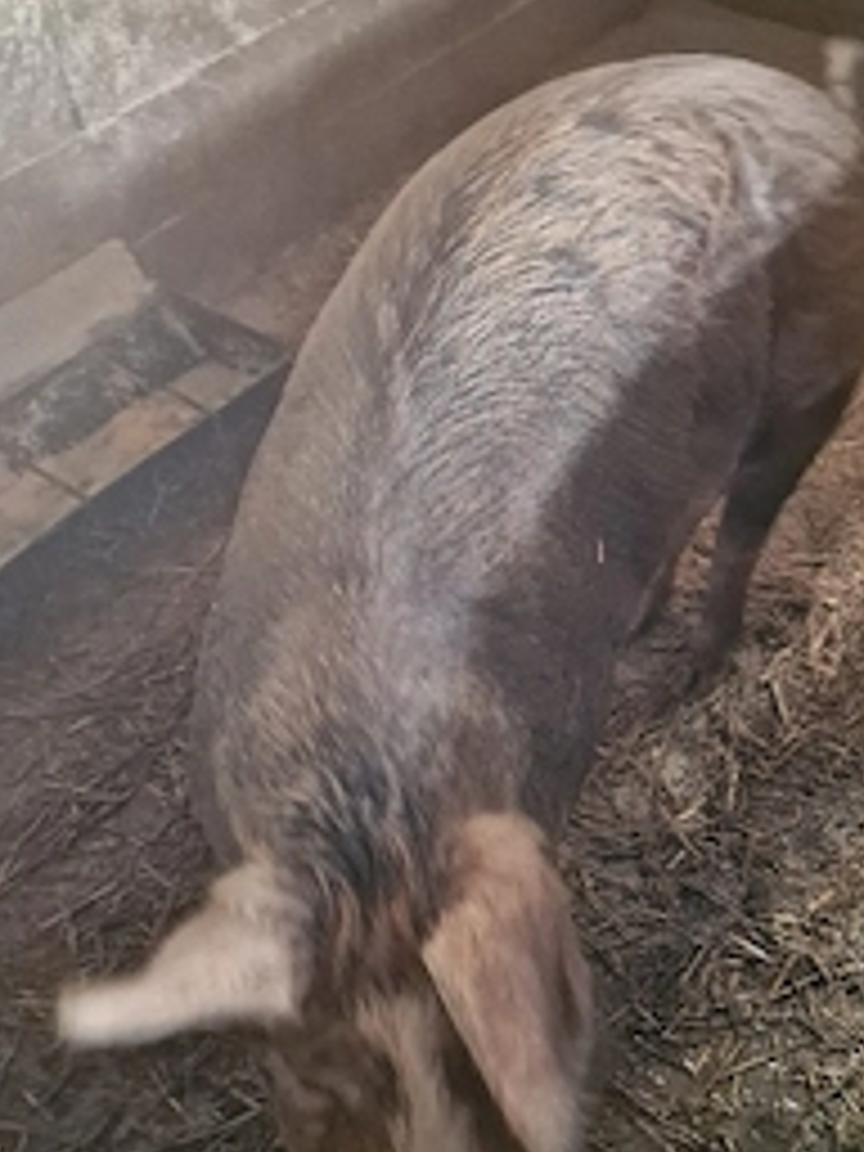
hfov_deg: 39.6
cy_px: 616
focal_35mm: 36
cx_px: 482
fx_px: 1198
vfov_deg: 51.3
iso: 640
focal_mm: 6.4
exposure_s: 1/25
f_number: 1.8
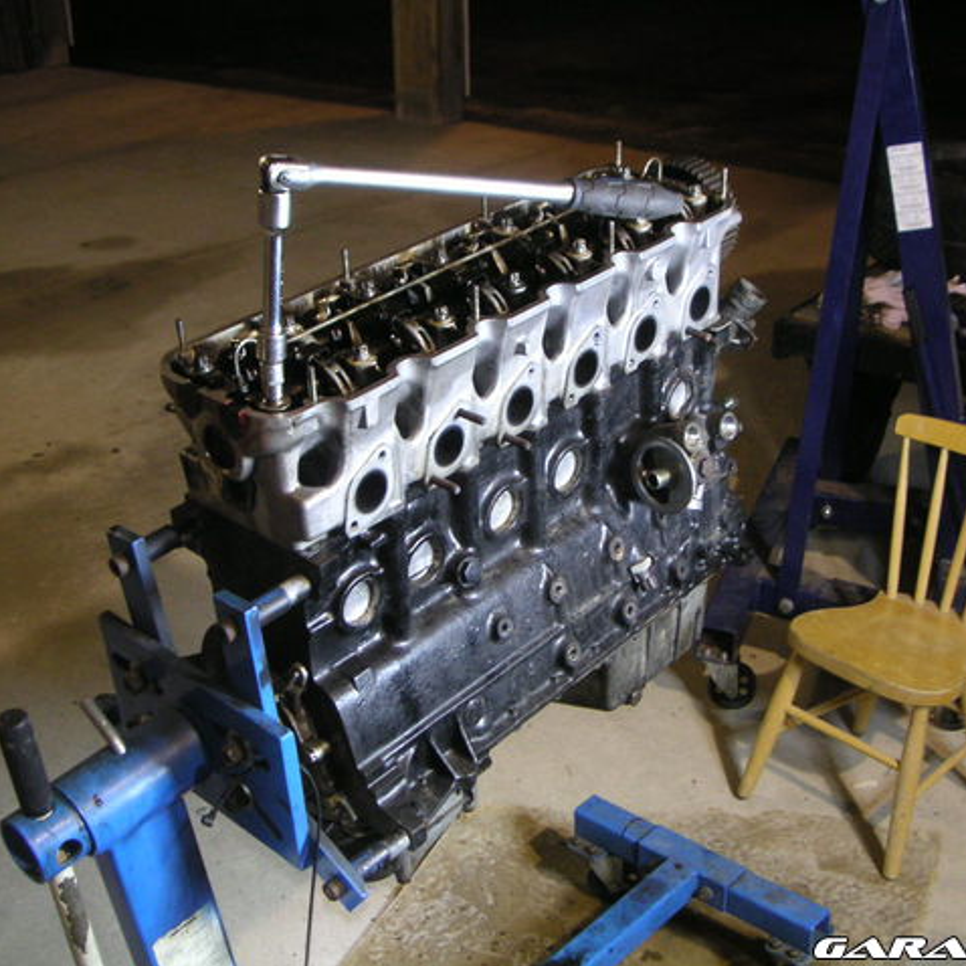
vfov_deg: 37.6
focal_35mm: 45
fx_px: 1421
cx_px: 513
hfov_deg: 37.5
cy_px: 483
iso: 100
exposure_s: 1/6
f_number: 2.8
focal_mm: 6
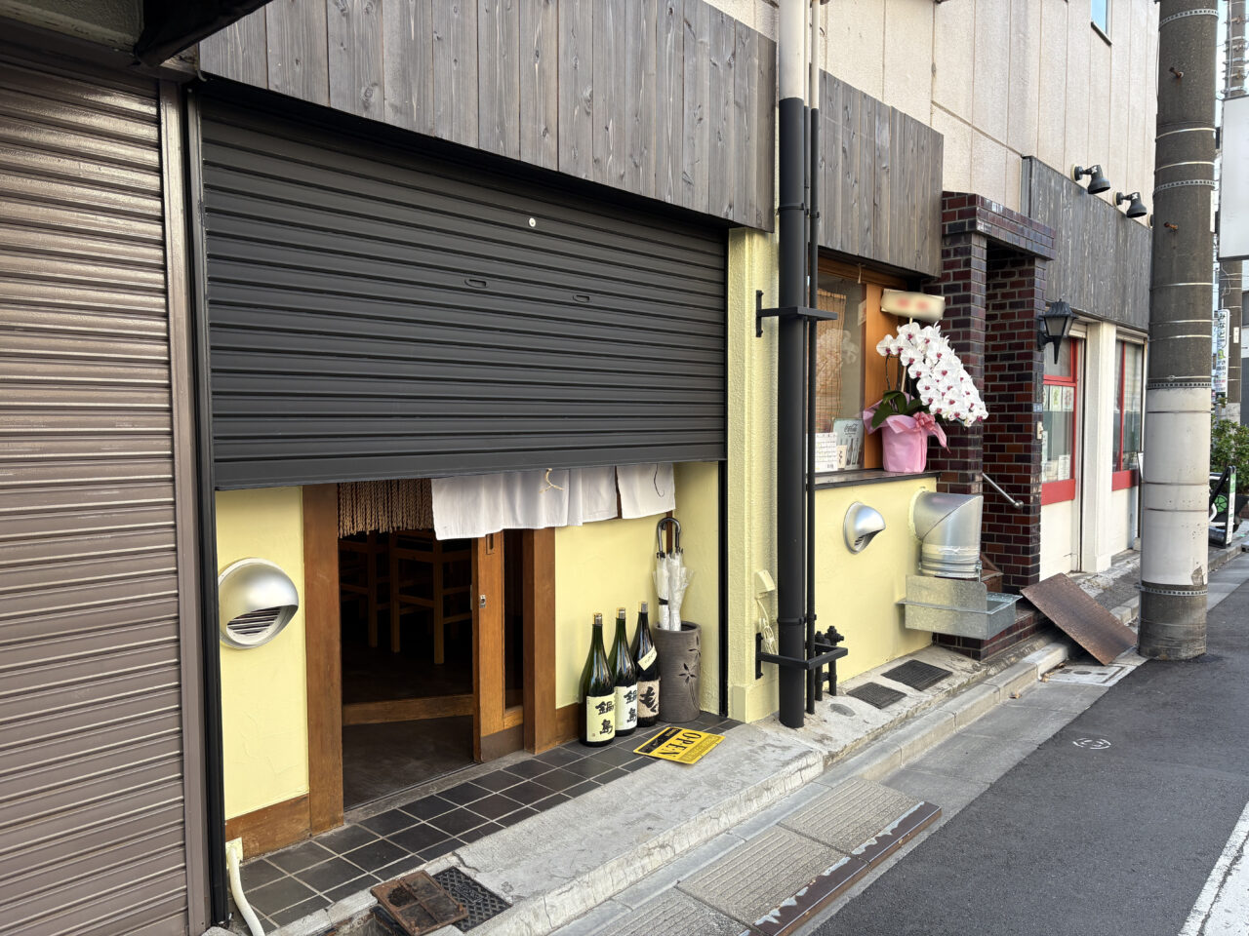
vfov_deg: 53.1
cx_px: 624
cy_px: 468
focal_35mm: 26
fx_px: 938
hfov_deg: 67.3
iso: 40
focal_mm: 5.96
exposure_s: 1/299
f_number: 1.6
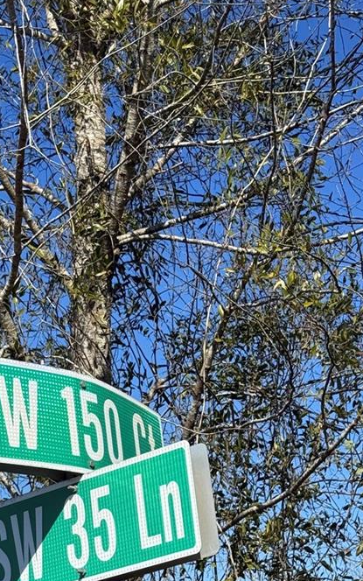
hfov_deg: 14.1
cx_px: 65
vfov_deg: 22.4
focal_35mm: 92
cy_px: 422
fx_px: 1456
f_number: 1.78
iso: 64
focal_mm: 6.76
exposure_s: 1/5587
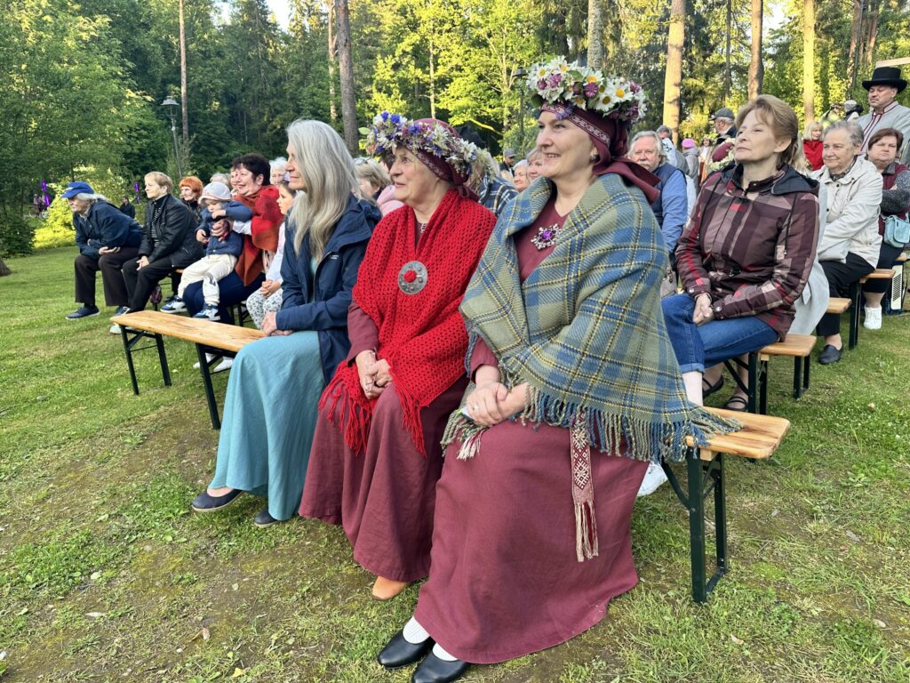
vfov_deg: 56.8
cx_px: 455
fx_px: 631
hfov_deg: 71.6
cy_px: 342
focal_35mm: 24
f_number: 1.78
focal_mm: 6.86
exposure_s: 1/149
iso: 64
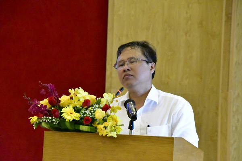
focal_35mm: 300
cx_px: 121
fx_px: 2017
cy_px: 80
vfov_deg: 4.6
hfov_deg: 6.9
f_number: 9
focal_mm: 200
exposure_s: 1/320
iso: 40000
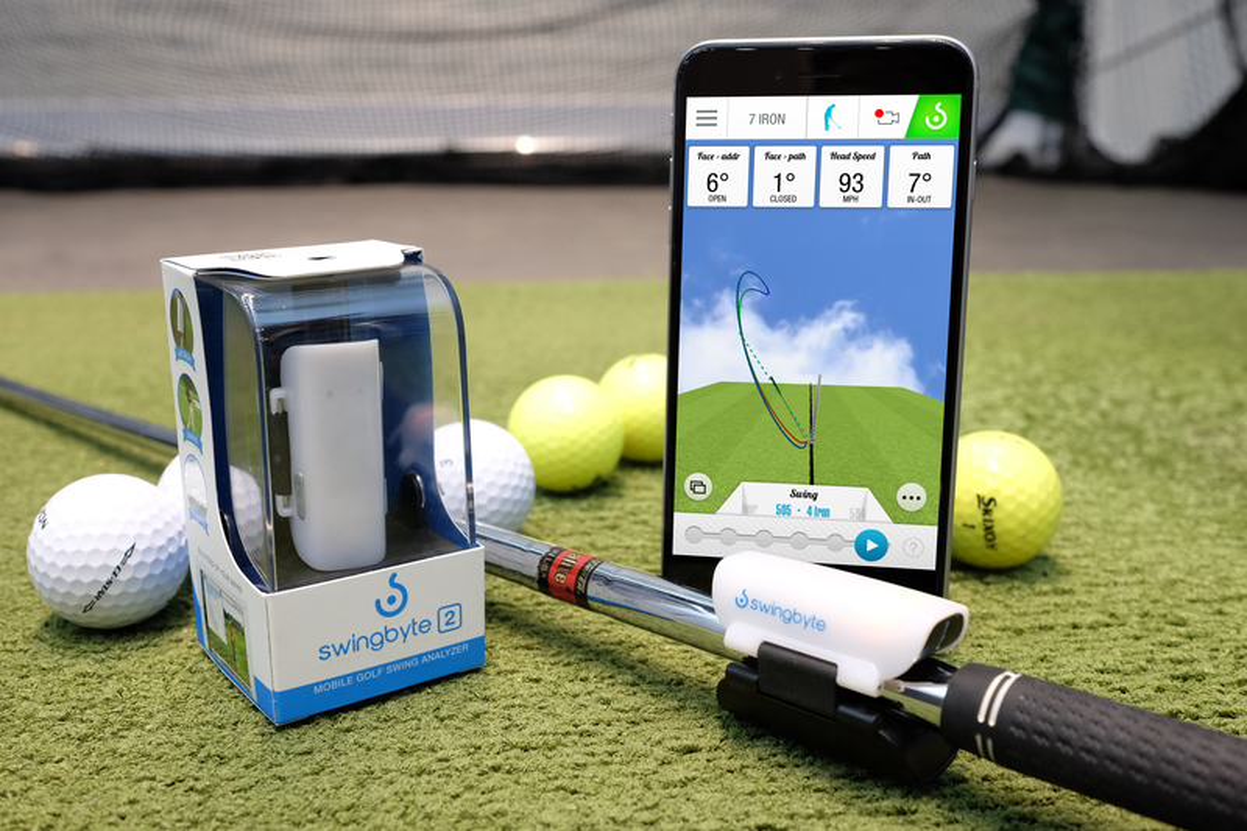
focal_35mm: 35
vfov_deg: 37.8
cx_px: 624
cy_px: 416
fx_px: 1212
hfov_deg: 54.4
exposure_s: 1/10
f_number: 5.6
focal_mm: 23
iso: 1600
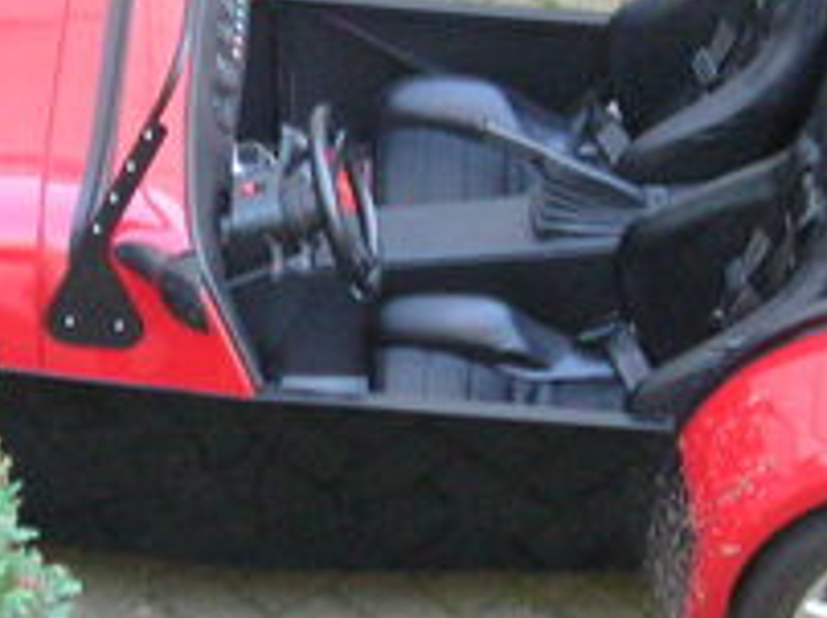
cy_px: 170
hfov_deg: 13.5
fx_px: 3484
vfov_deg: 10.1
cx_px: 348
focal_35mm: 146
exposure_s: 1/1.1
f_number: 3.2
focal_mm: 7.7
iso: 200
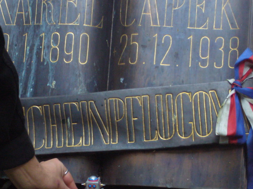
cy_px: 119
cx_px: 85
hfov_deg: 14.0
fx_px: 1031
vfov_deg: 10.5
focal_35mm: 141
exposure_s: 1/8
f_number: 5
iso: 200
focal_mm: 17.4
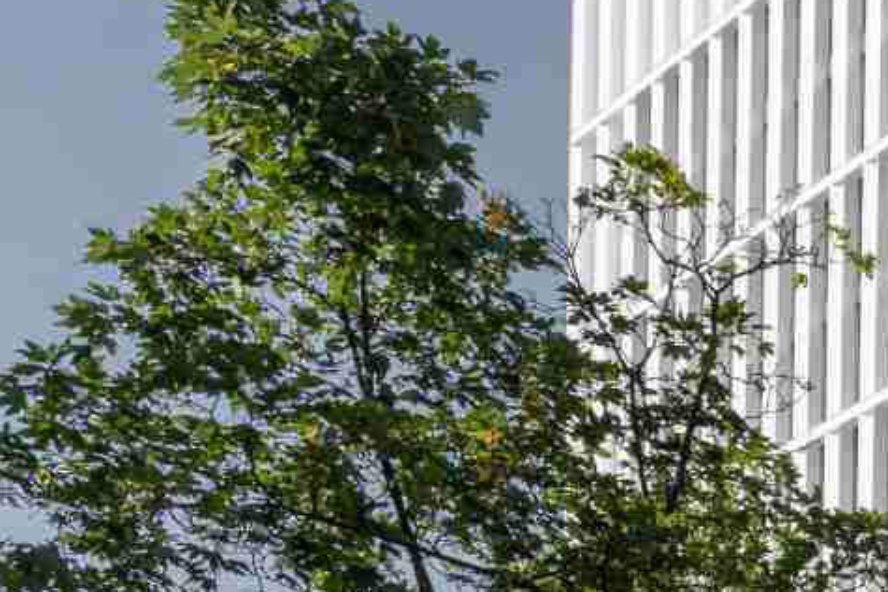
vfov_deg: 13.4
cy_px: 542
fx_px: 2492
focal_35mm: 101
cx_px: 2122
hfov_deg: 14.1
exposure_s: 1/320
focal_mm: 20
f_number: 11
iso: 200
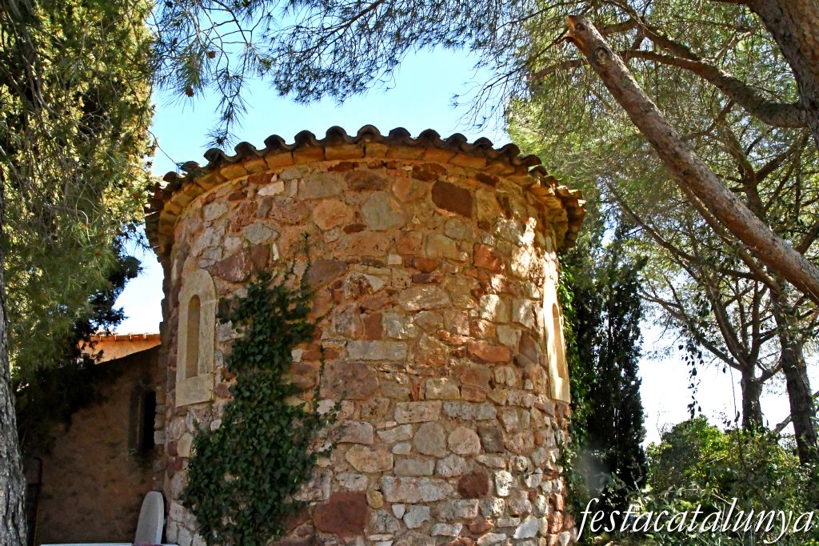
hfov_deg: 67.4
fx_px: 614
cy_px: 273
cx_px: 410
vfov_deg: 47.9
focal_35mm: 27
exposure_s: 1/1250
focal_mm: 18
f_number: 18
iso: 6400
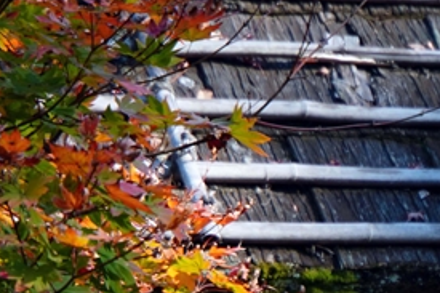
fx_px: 9079
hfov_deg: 2.8
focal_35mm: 743
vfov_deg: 1.8
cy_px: 254
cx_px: 338
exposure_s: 1/40
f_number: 6.3
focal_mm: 170.3
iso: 100
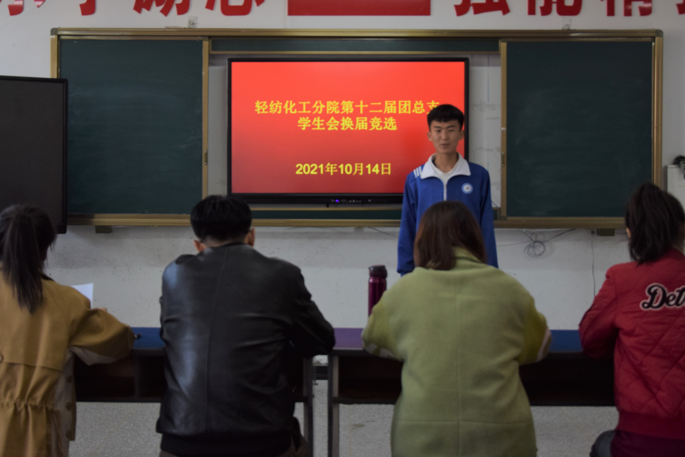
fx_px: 951
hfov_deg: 39.6
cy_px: 184
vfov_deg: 26.9
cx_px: 333
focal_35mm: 50
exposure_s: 1/100
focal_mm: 26
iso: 400
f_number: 4.5
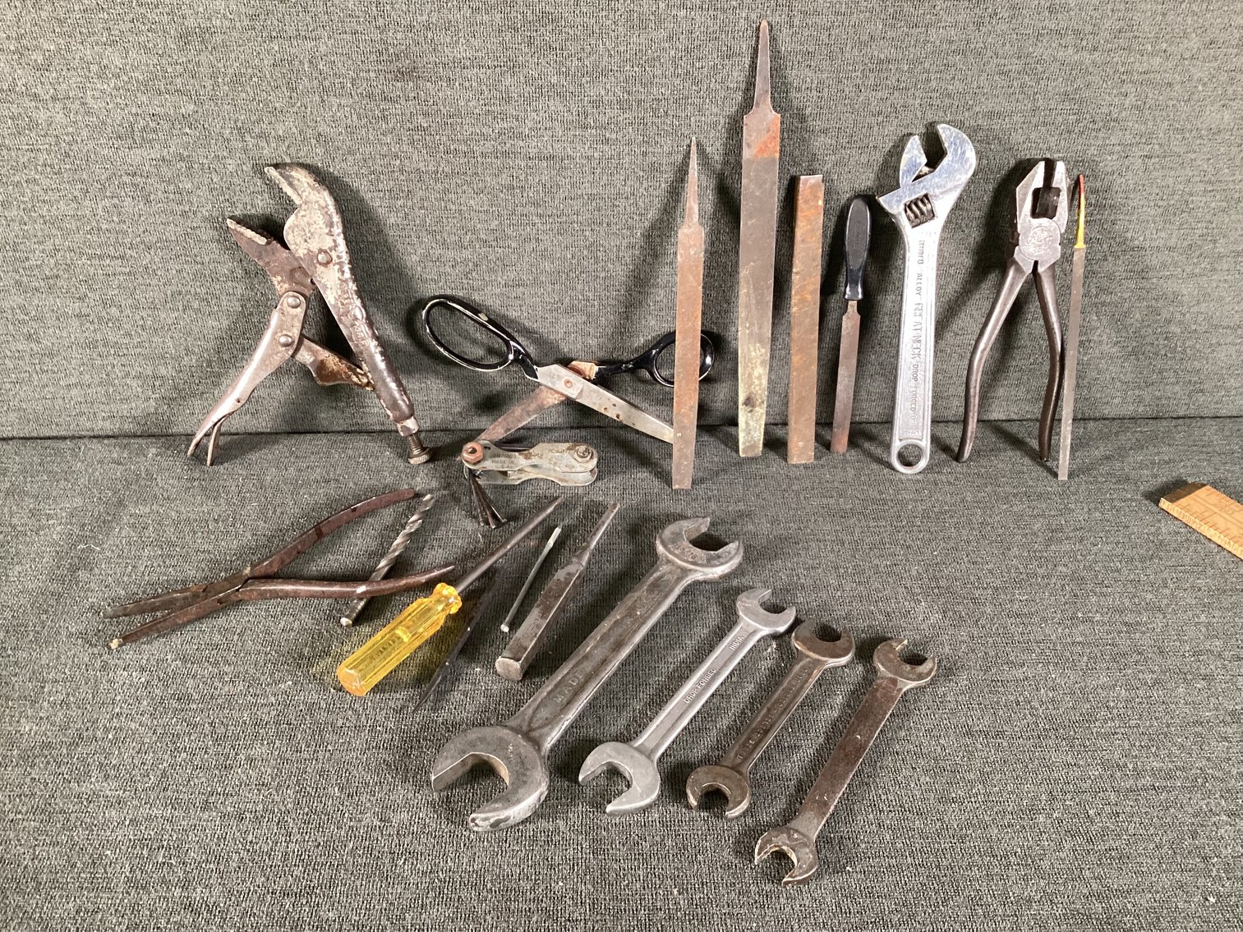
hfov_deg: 58.3
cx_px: 622
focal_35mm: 31
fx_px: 1113
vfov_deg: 45.4
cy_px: 466
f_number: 2.4
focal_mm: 3.3
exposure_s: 1/60
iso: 250
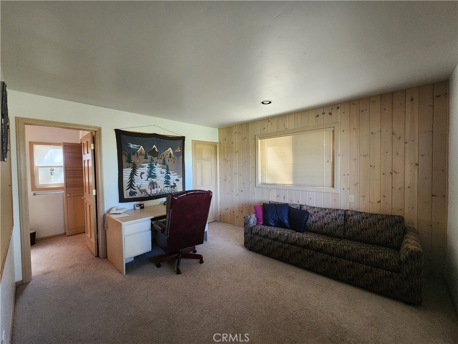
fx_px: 172
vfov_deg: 89.9
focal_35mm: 13
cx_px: 229
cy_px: 172
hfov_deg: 106.2
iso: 400
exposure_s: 1/40
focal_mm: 2.2
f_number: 2.2
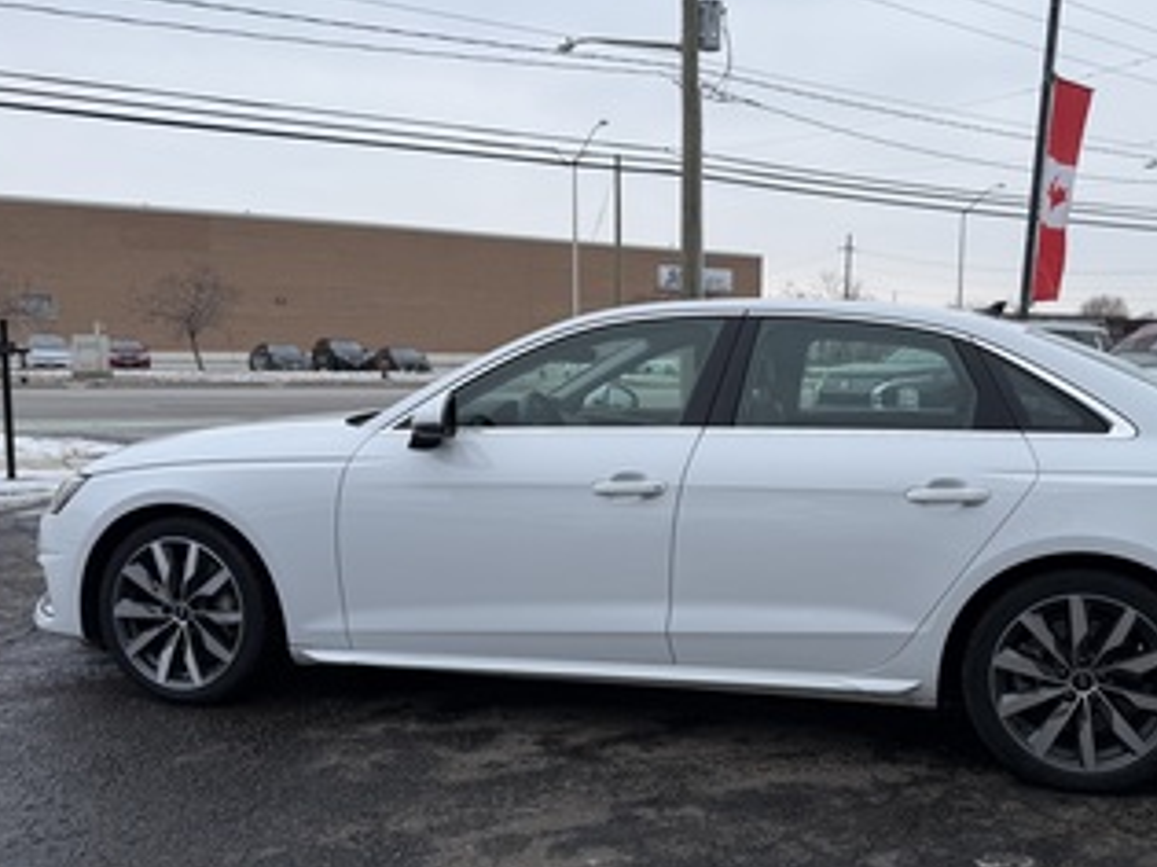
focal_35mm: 32
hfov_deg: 56.2
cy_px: 439
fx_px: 1069
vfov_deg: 44.1
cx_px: 716
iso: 80
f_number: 1.78
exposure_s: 1/1091
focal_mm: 6.76
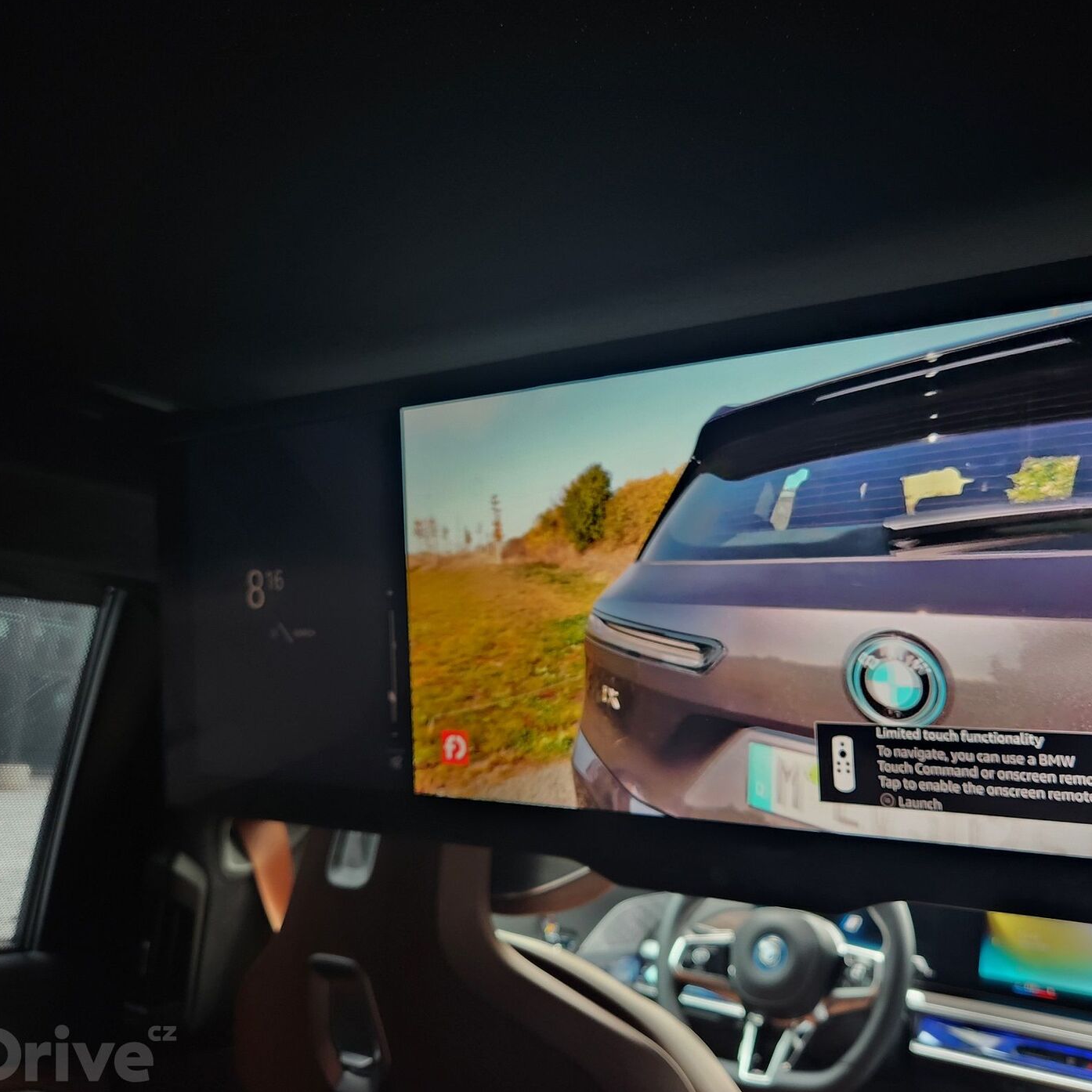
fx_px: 999
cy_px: 542
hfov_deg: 56.5
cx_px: 693
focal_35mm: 28
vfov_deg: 57.3
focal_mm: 5.4
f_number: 1.8
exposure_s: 1/50
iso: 200
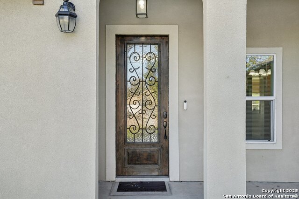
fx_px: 258
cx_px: 150
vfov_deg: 42.3
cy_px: 100
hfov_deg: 60.3
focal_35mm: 31
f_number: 8
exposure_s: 1/60
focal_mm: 31
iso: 200
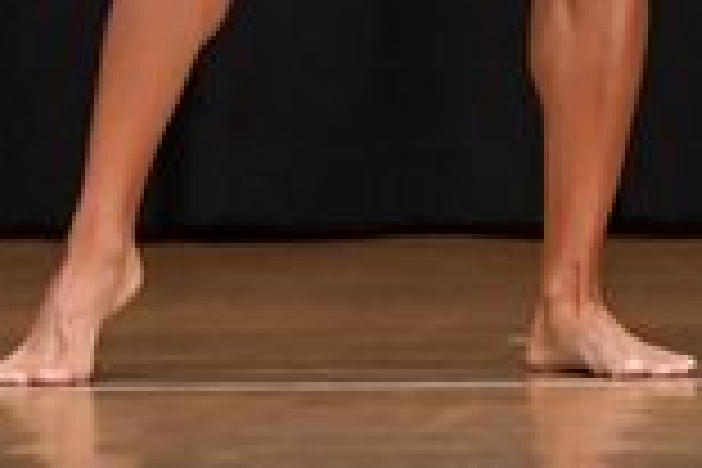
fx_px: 19615
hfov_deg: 2.0
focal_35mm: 1006
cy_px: -500
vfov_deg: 1.4
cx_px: 1208
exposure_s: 1/400
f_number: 5.6
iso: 6400
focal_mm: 135
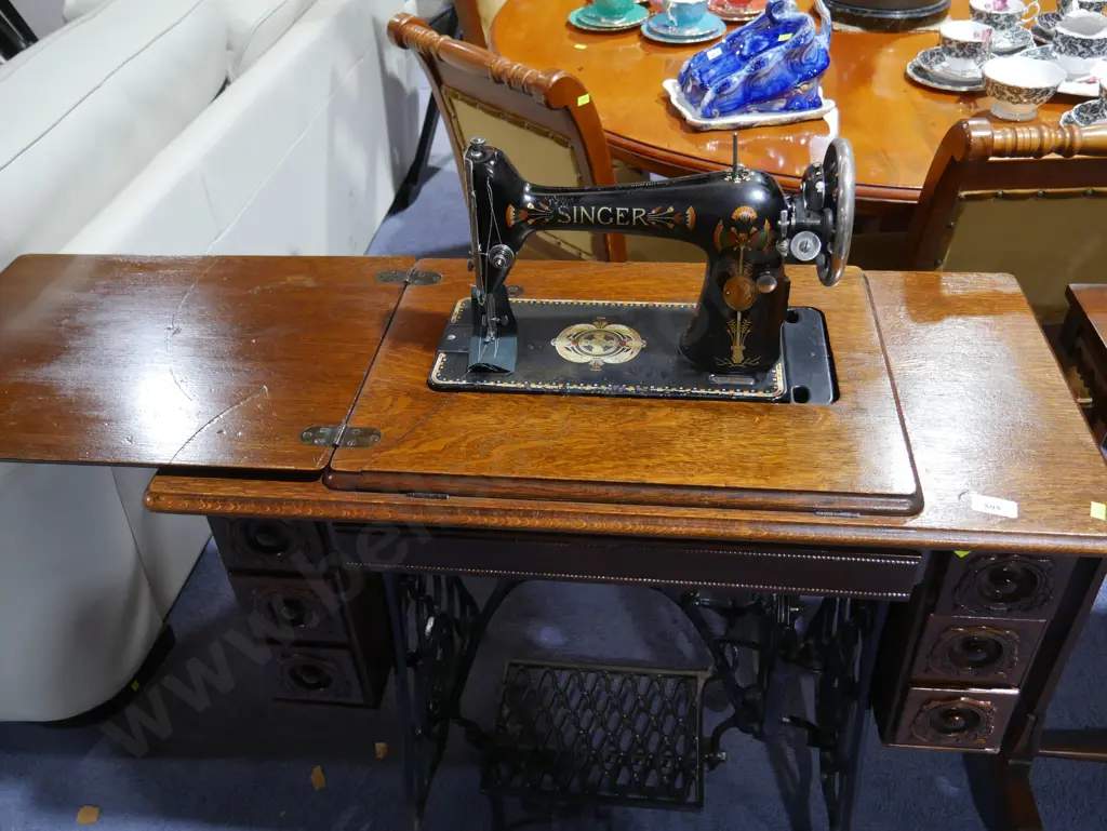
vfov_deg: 46.8
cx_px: 554
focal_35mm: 30
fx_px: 960
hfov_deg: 59.9
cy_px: 416
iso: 640
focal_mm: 15
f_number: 3.6
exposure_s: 1/60
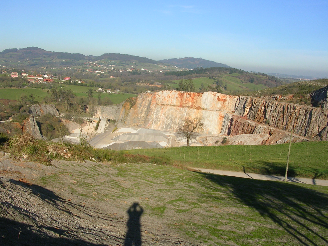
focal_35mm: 38
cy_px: 123
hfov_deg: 49.0
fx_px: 360
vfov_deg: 37.7
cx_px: 164
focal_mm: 5.8
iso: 50
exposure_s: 1/310
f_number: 5.6
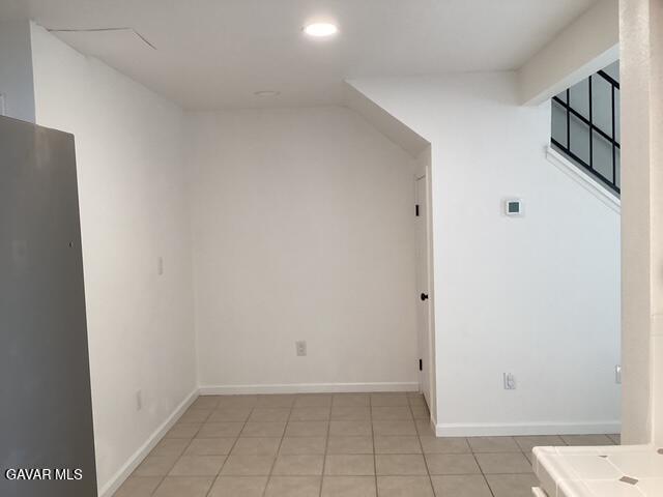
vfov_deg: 45.4
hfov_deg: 58.4
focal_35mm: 31
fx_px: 594
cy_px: 248
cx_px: 332
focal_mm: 3.3
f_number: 2.4
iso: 100
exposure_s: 1/60
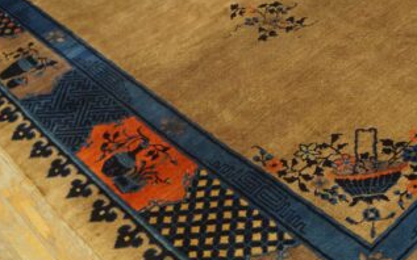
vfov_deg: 24.9
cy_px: 132
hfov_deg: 36.8
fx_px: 591
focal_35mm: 52
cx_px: 362
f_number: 4
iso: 1250
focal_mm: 18
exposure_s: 1/60
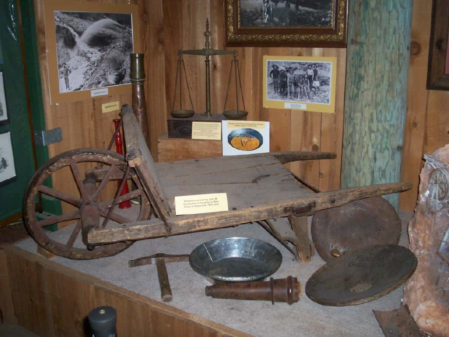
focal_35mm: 36
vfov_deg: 39.7
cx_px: 224
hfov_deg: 51.4
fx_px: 467
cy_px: 168
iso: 140
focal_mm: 5.9
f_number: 4.5
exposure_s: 1/64
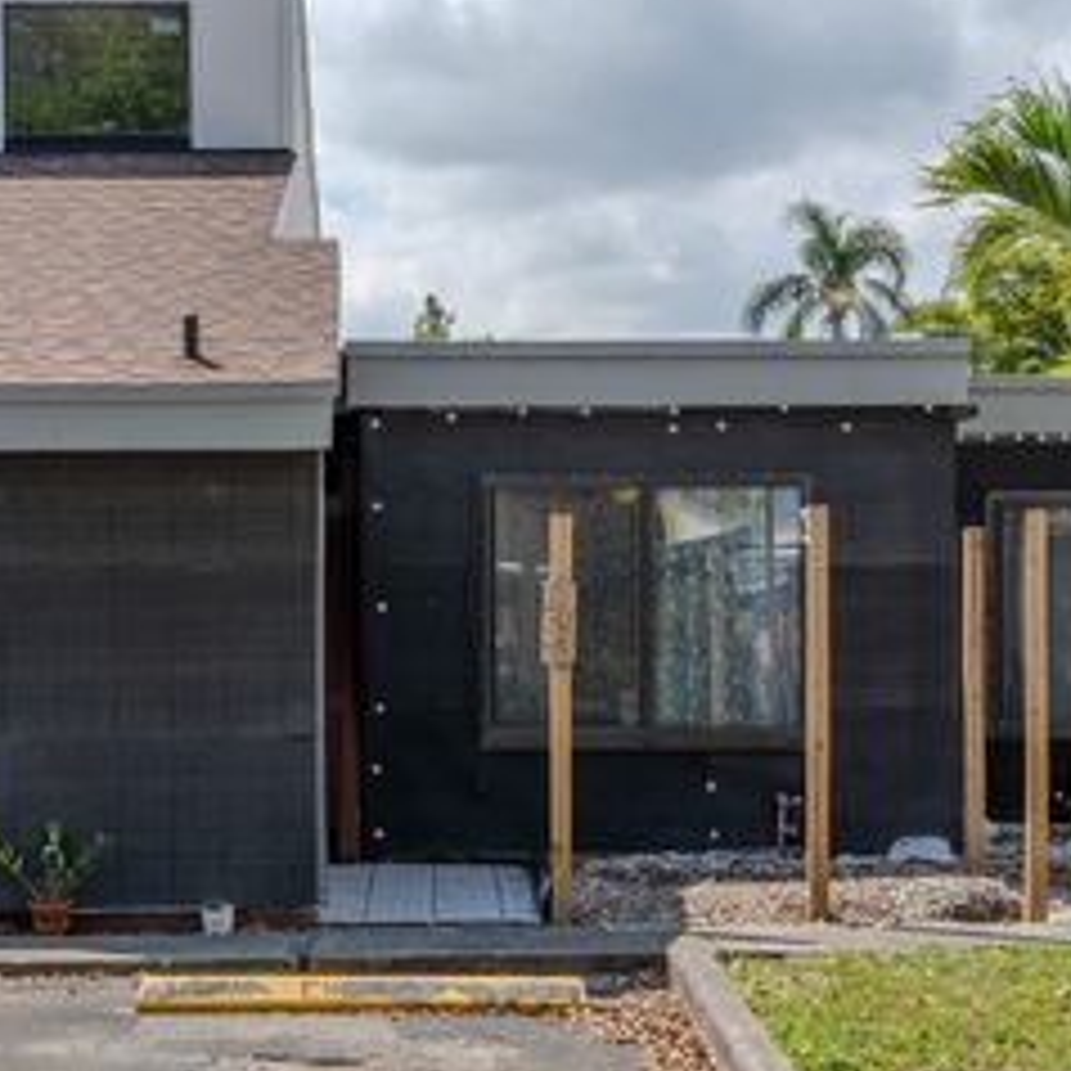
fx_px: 2902
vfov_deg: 20.9
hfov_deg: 20.9
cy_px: 641
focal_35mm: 83
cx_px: 436
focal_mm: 31
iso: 100
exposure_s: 1/640
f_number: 9
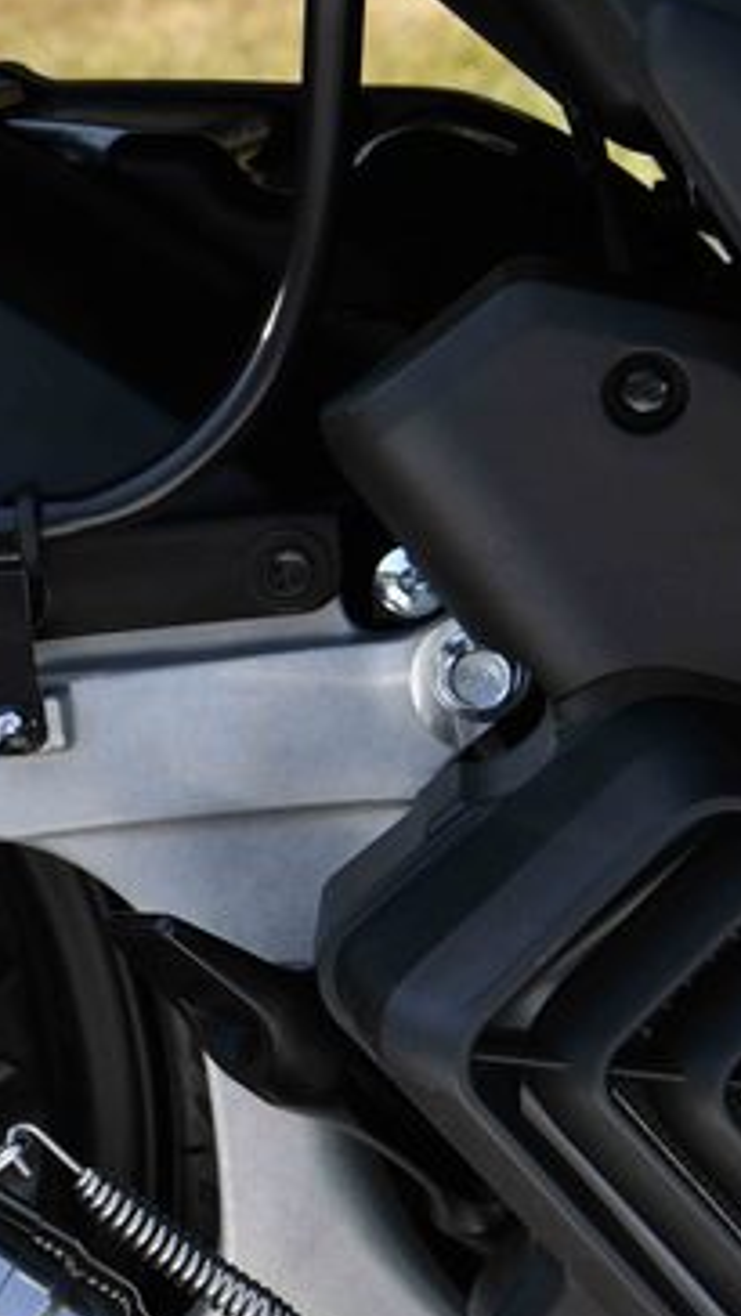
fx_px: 4013
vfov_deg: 18.6
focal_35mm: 115
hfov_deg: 10.0
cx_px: -611
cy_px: 743
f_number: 13
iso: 1000
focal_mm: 50
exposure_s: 1/1000
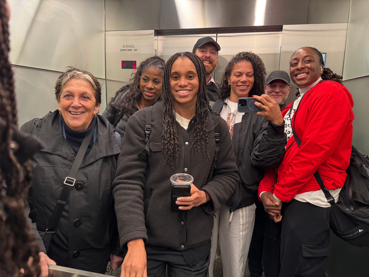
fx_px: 256
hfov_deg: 71.6
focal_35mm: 24
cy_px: 138
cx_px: 184
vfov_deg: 56.8
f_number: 1.78
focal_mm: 6.76
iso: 400
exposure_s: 1/60
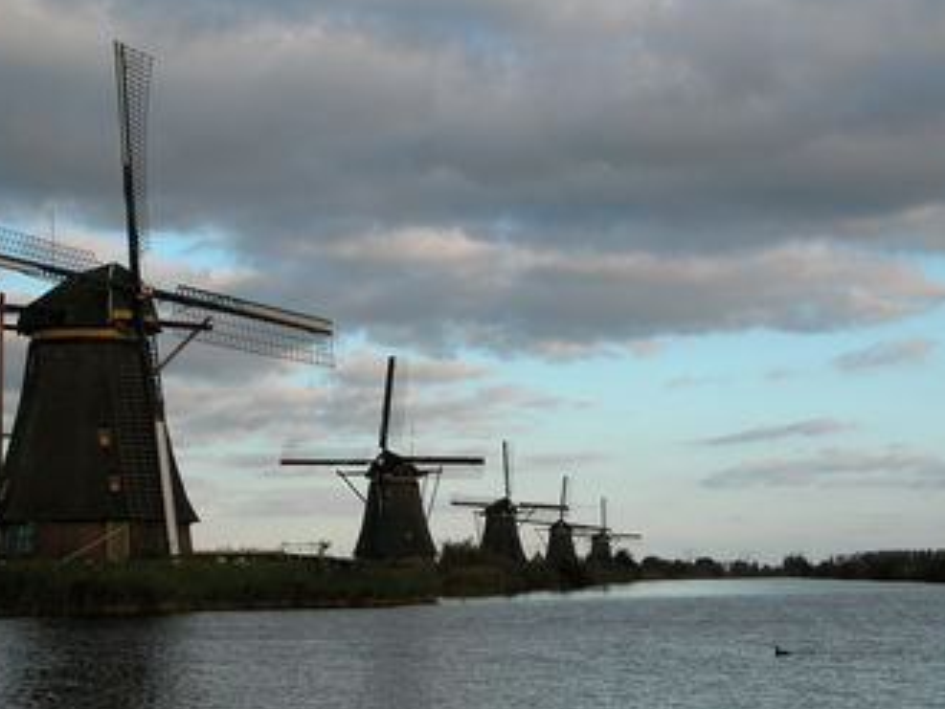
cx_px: 396
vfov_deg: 18.7
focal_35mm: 79
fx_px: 2157
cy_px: 405
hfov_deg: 24.7
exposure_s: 1/277
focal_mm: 16.8
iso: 100
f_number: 5.2
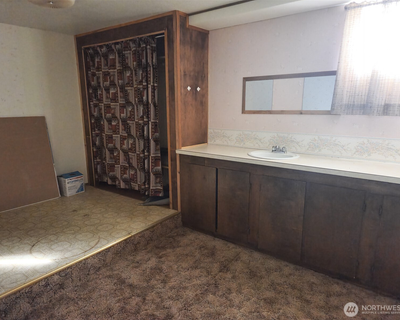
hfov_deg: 70.3
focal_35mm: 24
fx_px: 284
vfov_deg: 58.8
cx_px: 199
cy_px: 160
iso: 640
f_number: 1.8
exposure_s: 1/40
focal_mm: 5.4
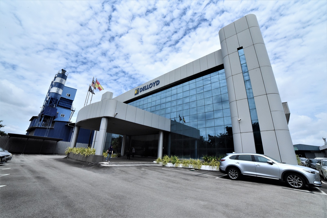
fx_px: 127
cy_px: 109
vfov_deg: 81.3
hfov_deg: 104.2
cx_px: 164
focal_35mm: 14
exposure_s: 1/4000
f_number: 22
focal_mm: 14
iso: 6400
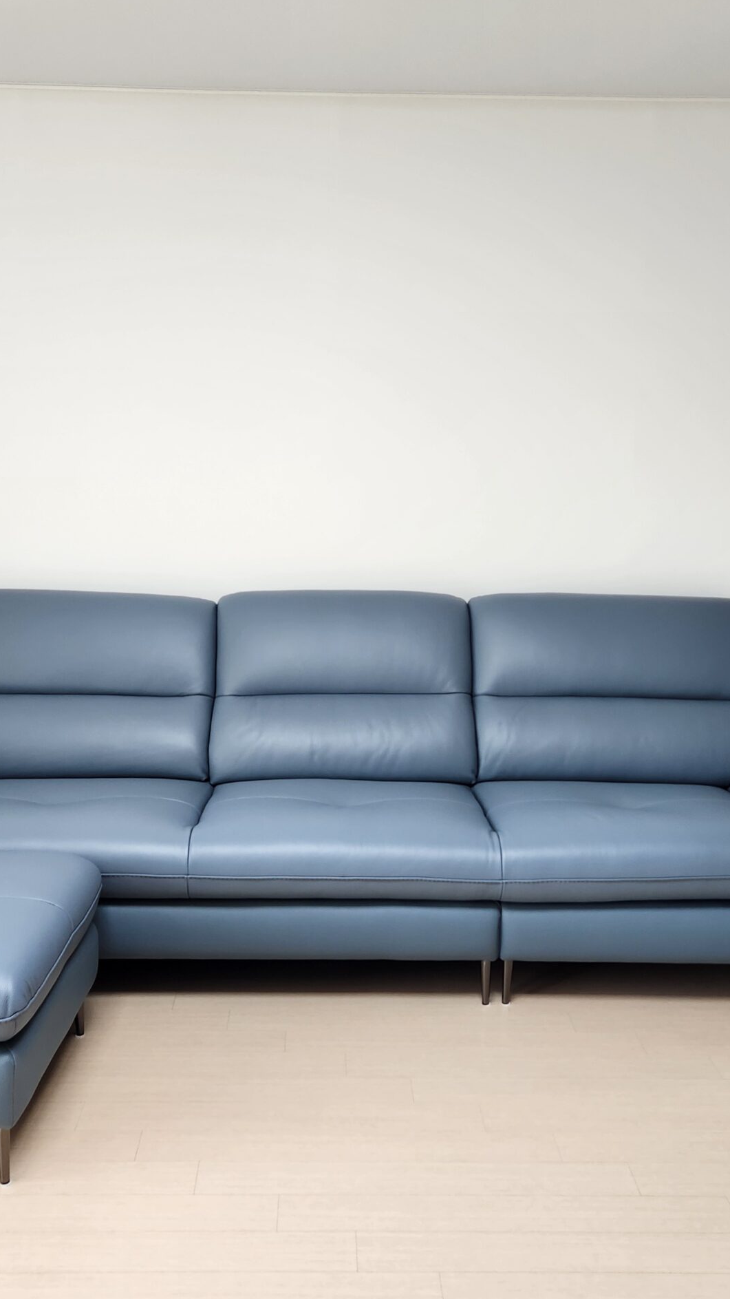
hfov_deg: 34.6
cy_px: 642
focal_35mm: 34
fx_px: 1170
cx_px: 338
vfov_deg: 58.0
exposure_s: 1/180
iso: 100
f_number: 1.8
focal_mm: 5.4
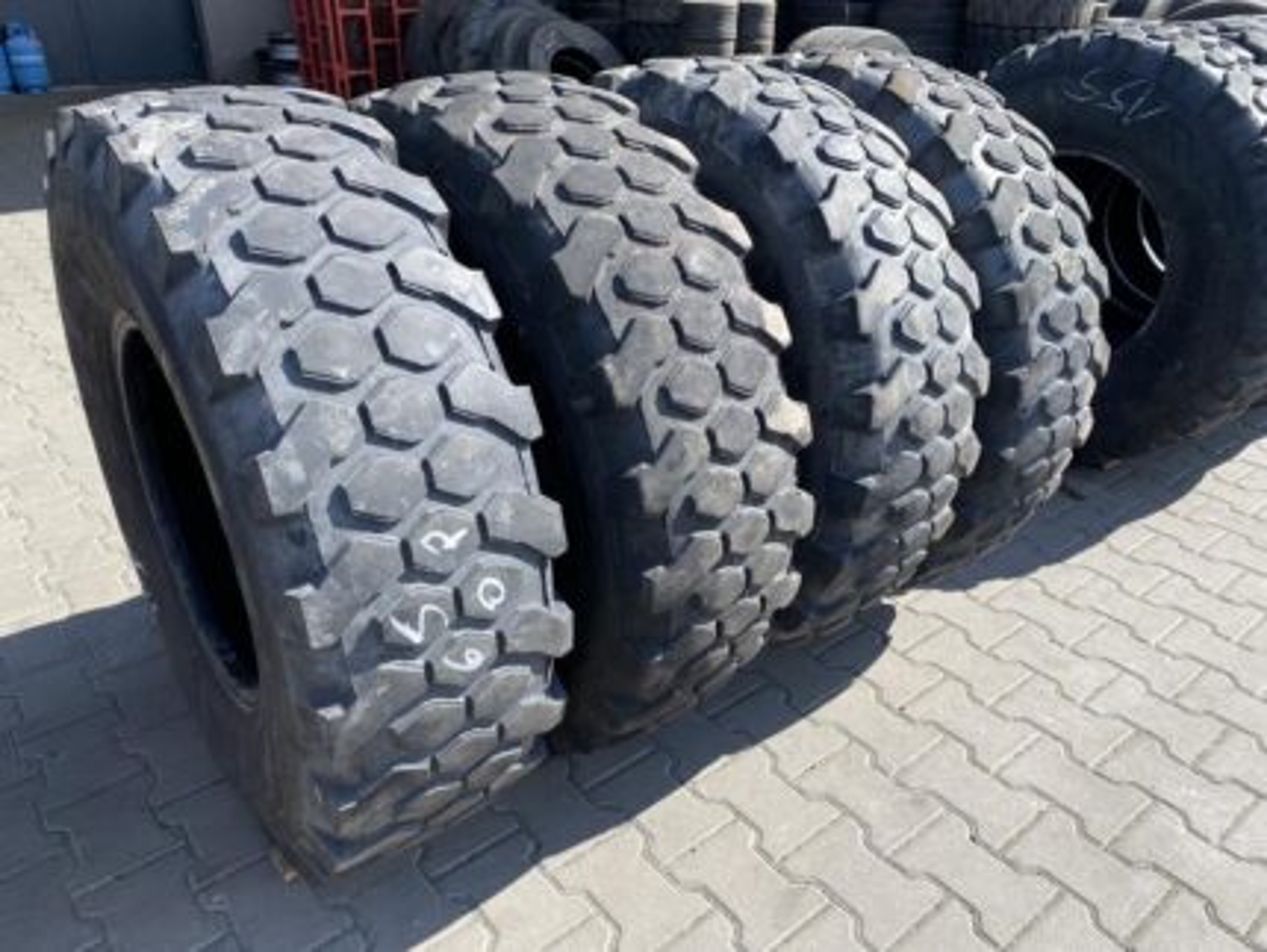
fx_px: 952
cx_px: 634
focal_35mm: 26
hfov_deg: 67.3
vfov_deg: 53.1
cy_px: 476
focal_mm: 4.25
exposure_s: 1/839
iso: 32
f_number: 1.8
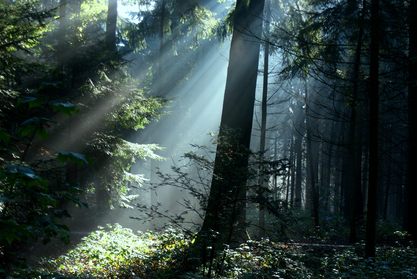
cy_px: 140
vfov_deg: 18.2
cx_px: 208
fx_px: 870
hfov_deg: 27.0
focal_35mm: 75
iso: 200
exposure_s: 1/80
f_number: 5.6
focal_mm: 50
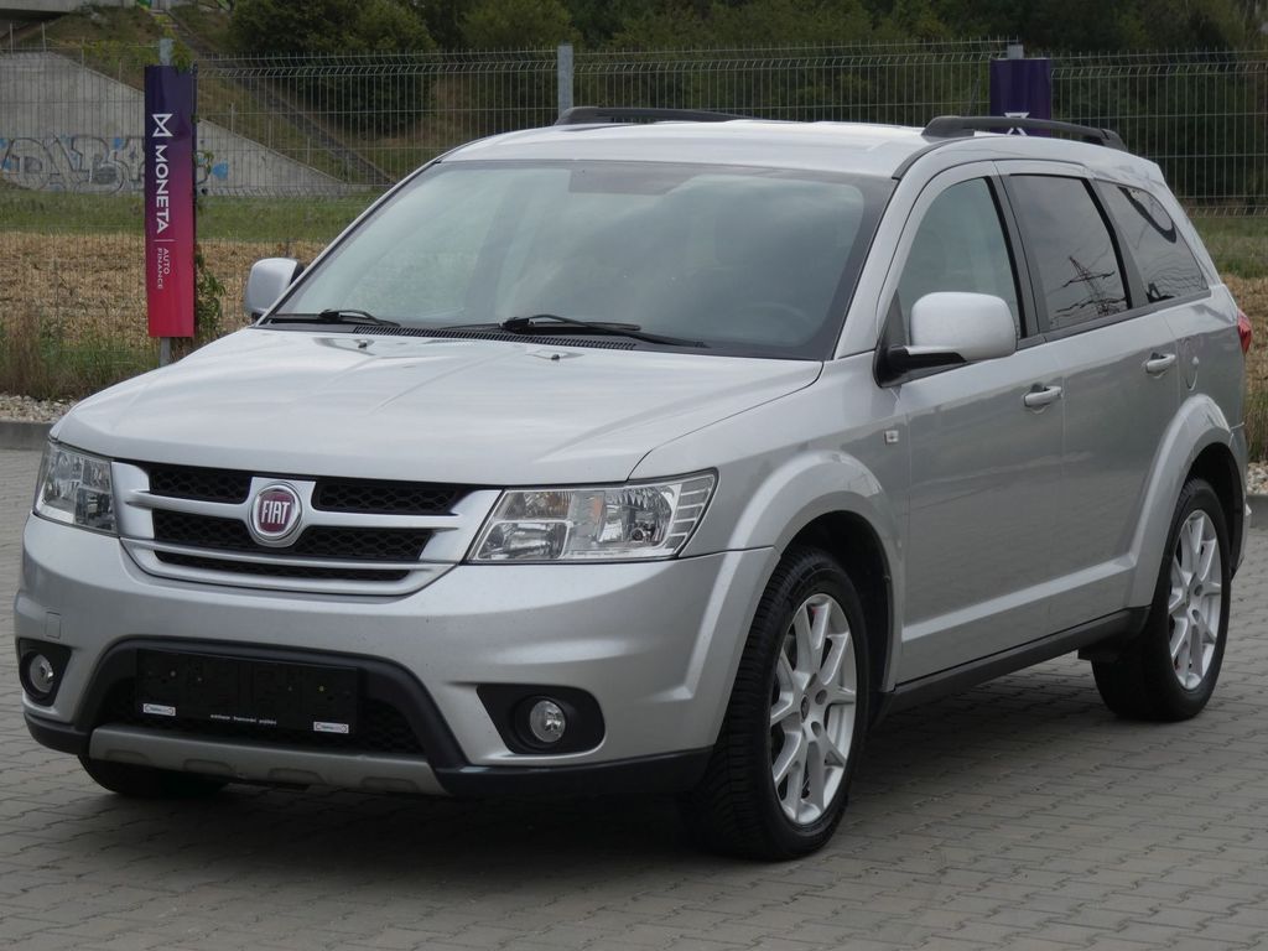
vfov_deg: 13.8
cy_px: 476
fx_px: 3919
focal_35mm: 107
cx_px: 634
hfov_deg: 18.4
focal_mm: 19.2
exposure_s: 1/320
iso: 80
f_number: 5.6
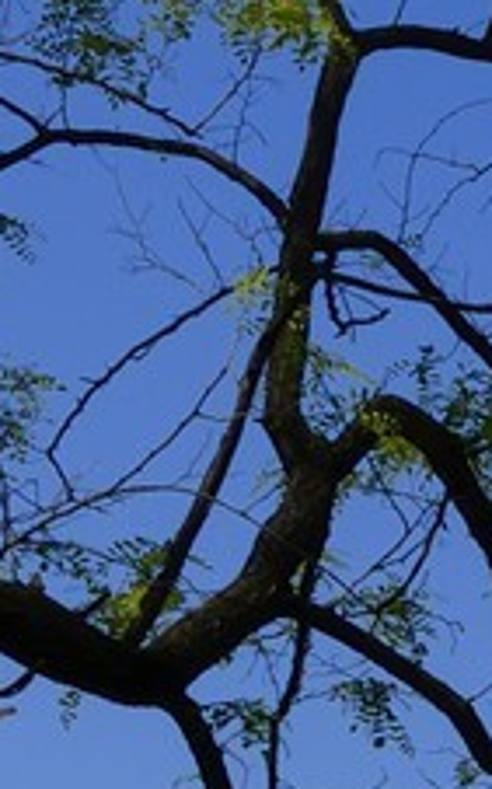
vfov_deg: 7.4
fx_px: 5886
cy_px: 1424
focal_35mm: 274
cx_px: 2757
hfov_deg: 4.1
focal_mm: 38
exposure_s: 1/320
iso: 400
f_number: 13
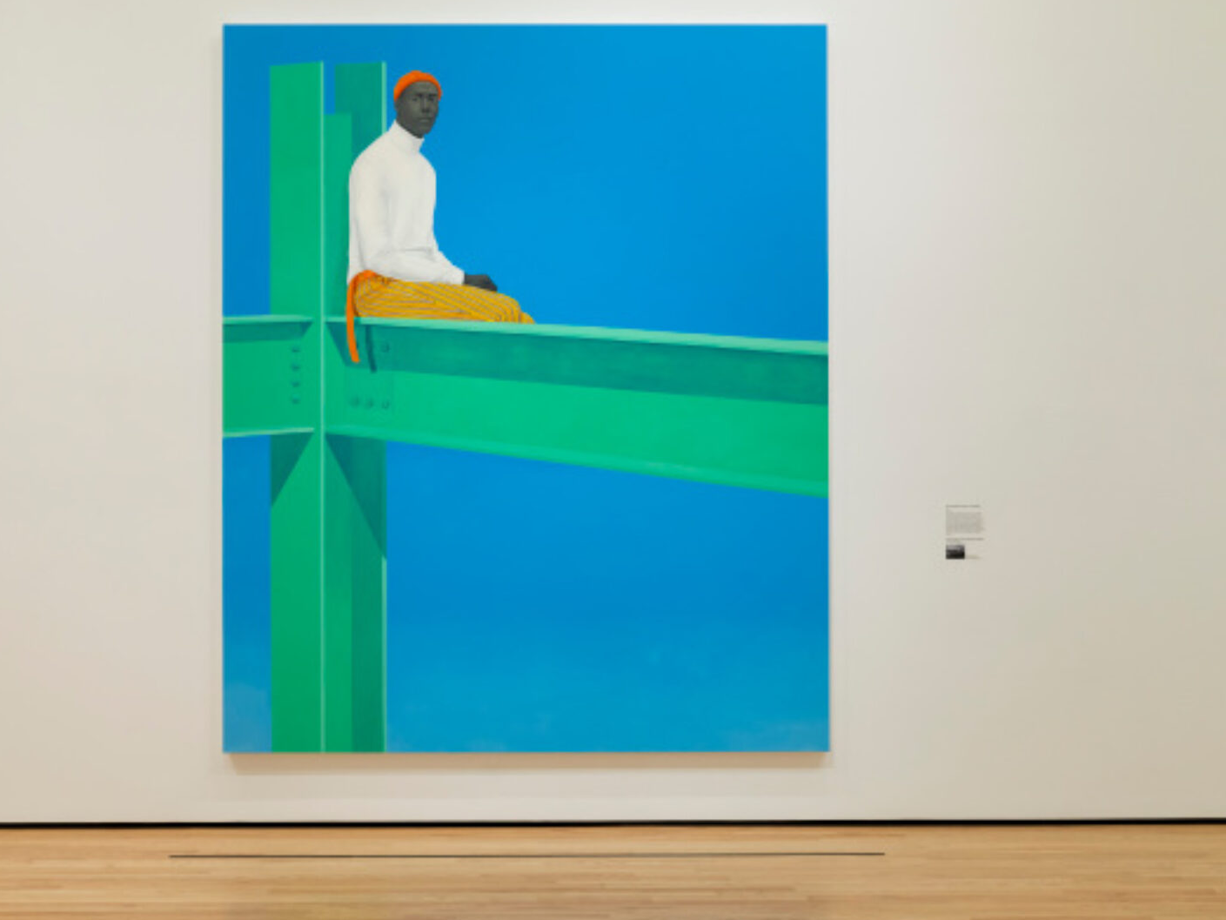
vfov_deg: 34.4
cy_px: 460
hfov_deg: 44.7
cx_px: 546
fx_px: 1488
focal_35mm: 42
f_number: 8
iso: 400
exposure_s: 1/13
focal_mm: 38
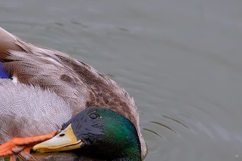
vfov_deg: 2.2
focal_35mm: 636
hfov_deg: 3.2
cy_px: 98
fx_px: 4275
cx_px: 78
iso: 12800
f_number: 5
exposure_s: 1/1400
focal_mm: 226.6
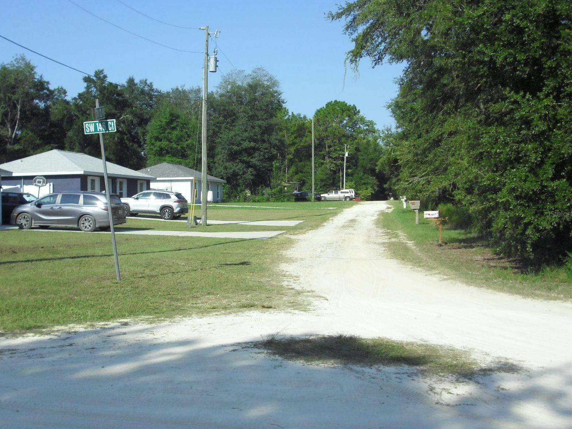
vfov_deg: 36.8
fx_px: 644
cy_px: 214
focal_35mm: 39
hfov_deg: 47.9
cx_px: 292
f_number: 8
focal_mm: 6.2
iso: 100
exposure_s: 1/250
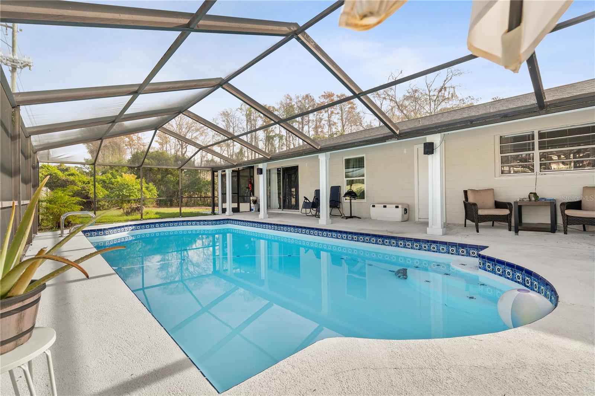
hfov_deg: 96.7
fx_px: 264
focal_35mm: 16
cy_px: 198
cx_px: 298
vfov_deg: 73.7
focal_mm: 16
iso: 100
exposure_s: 1/30
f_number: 8
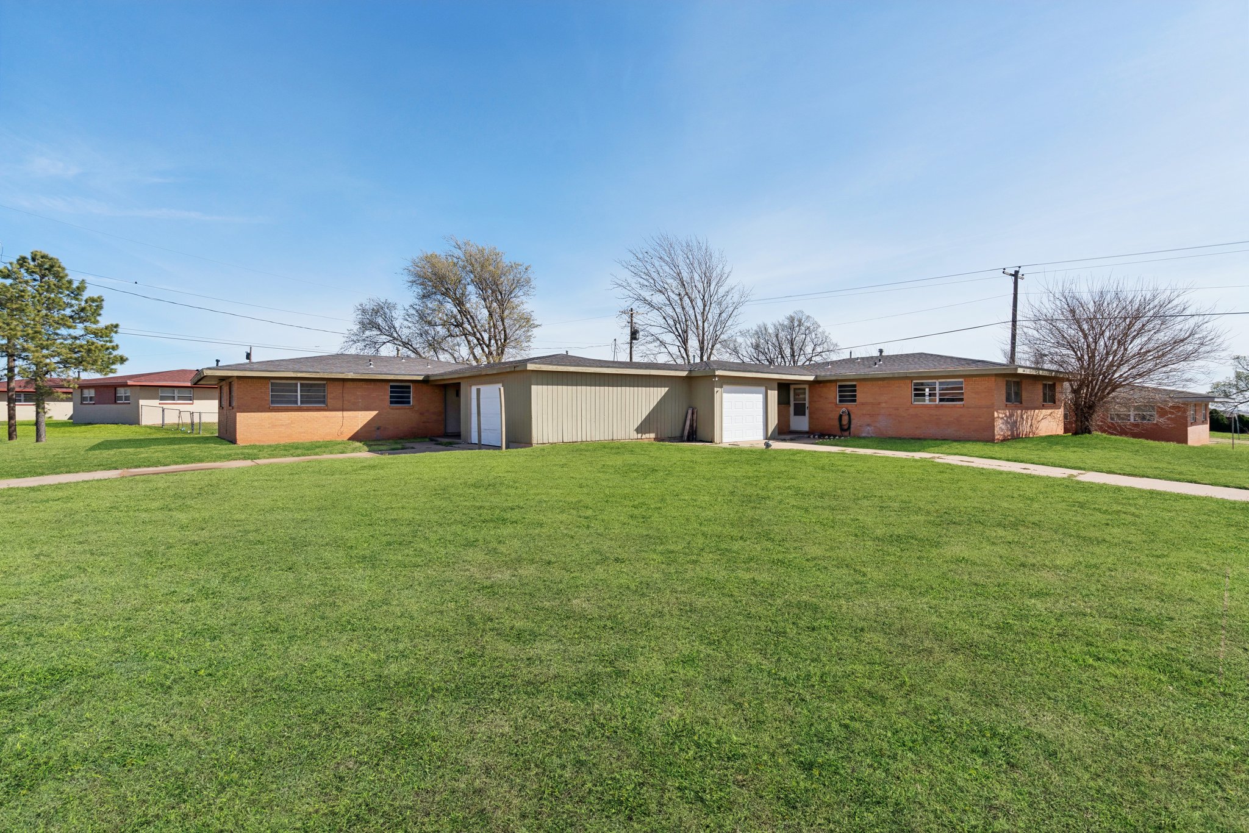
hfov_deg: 96.7
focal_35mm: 16
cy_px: 416
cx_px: 624
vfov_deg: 73.8
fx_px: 555
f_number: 7.1
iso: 200
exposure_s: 1/1600
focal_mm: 16
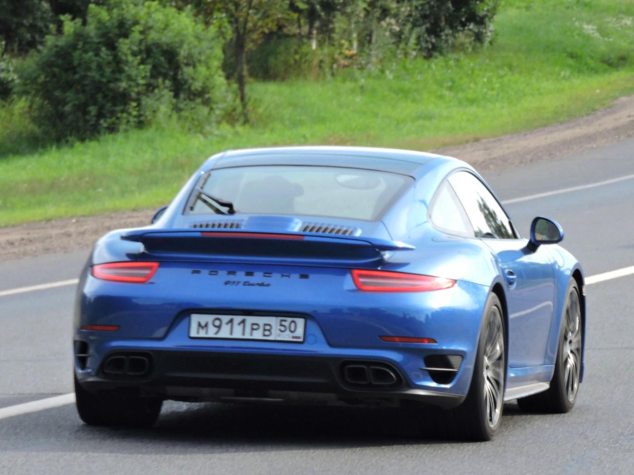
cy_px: 238
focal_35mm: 300
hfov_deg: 6.6
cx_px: 317
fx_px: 5495
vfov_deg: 5.0
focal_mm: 53.7
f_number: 5.5
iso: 100
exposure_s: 1/160
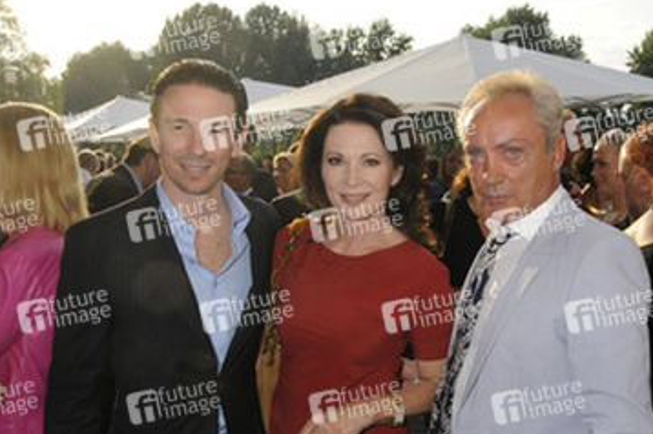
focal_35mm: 39
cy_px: 266
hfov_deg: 49.4
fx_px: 707
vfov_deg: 34.0
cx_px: 380
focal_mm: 31
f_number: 11
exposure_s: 1/160
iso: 320
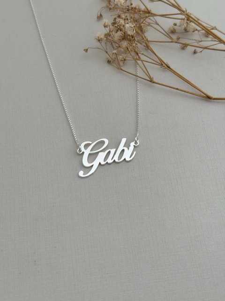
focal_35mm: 48
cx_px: 112
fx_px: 416
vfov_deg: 39.7
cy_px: 150
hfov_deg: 30.3
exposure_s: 1/436
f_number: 1.78
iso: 64
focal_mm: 6.76
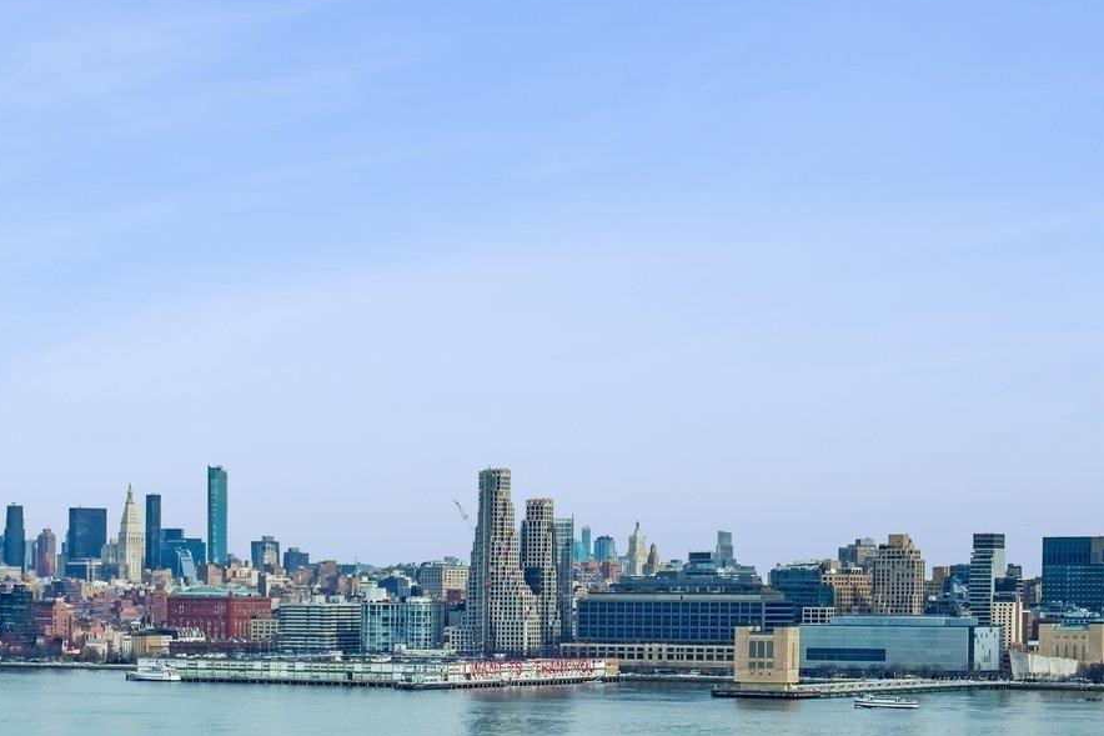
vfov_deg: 14.2
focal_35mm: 95
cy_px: 675
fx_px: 2913
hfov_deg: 20.6
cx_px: -69
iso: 400
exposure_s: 1/400
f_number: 8
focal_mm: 41
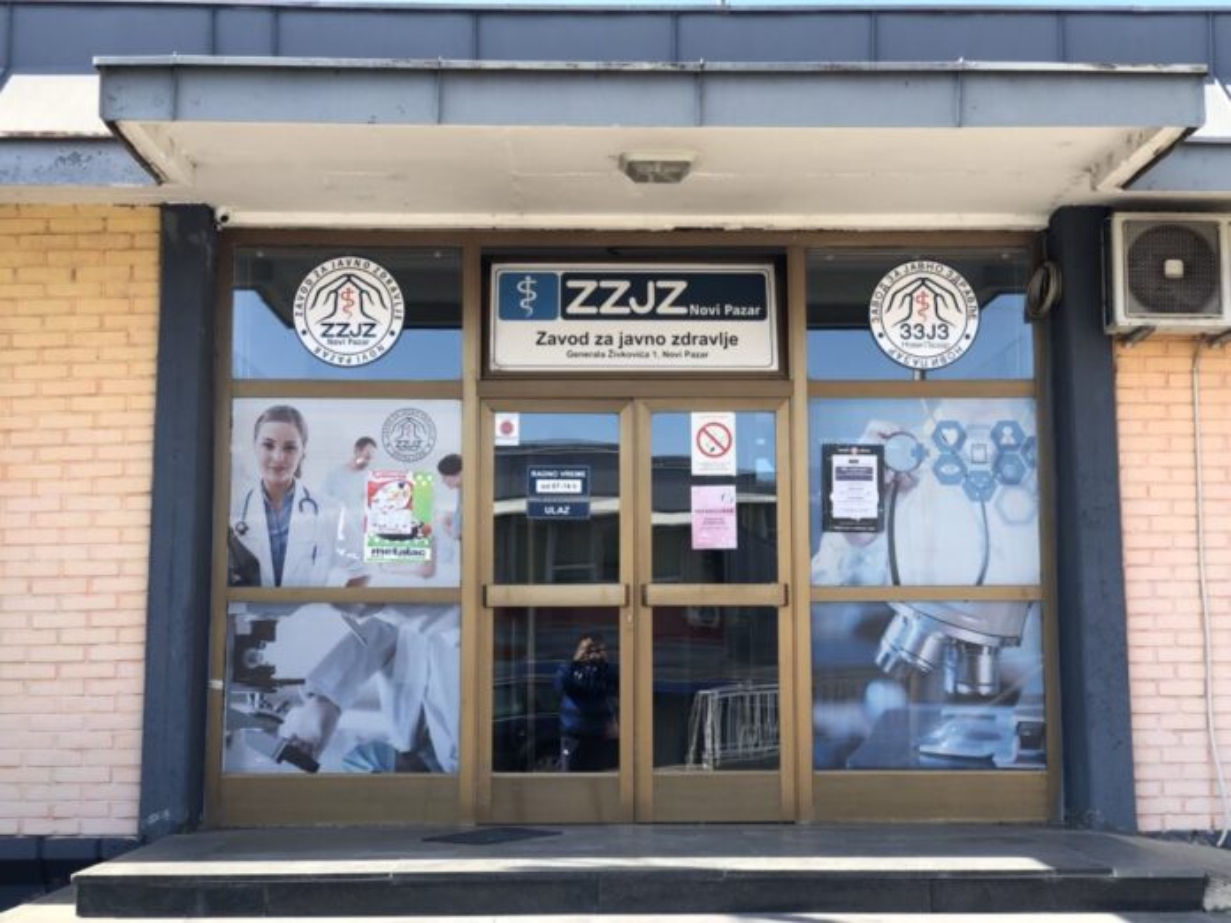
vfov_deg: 28.0
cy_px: 462
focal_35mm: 52
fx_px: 1849
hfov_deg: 36.8
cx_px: 616
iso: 16
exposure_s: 1/218
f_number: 2.4
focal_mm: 6
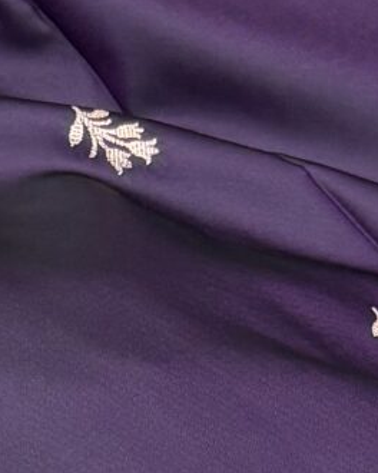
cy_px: 1462
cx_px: -210
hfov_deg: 7.7
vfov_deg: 8.2
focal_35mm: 197
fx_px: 2755
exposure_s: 1/50
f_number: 1.6
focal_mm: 5.96
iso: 100
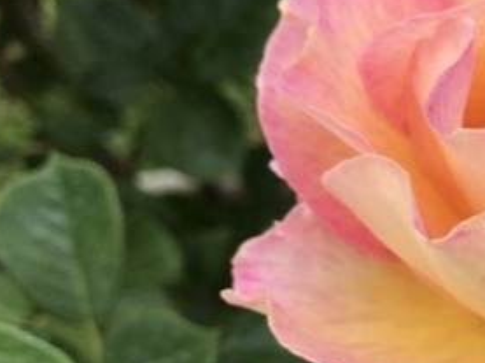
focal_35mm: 81
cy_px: 237
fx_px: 1133
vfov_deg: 18.1
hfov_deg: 22.1
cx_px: 597
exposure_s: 1/785
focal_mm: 3.99
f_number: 1.8
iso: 20
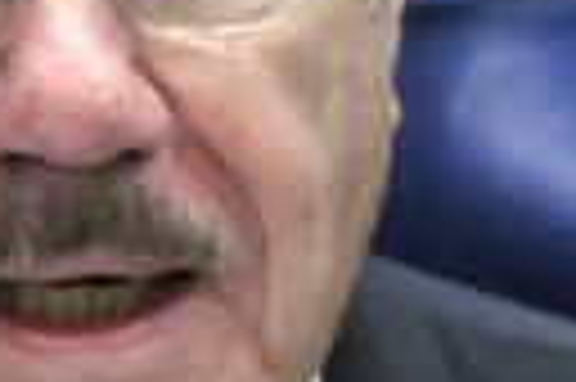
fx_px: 59923
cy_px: 263
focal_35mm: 3750
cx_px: -27
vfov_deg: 0.4
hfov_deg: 0.6
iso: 2000
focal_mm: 400
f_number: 2.8
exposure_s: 1/250
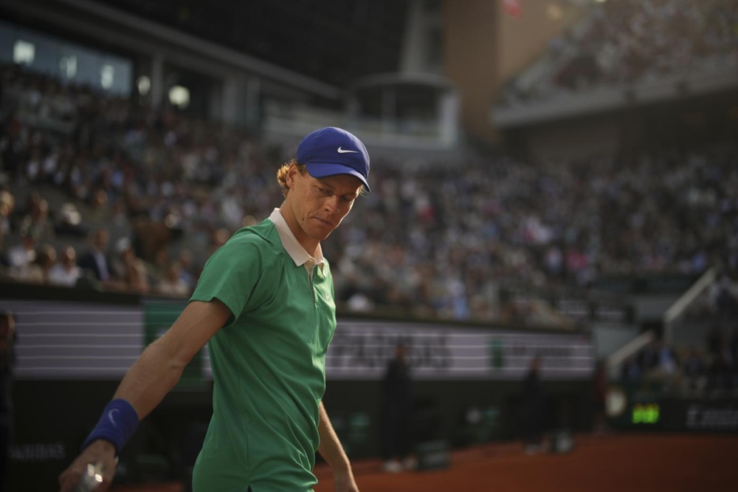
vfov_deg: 27.0
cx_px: 369
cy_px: 246
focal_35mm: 50
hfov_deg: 39.6
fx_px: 1025
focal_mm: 50
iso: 50
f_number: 1.3
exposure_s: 1/5000
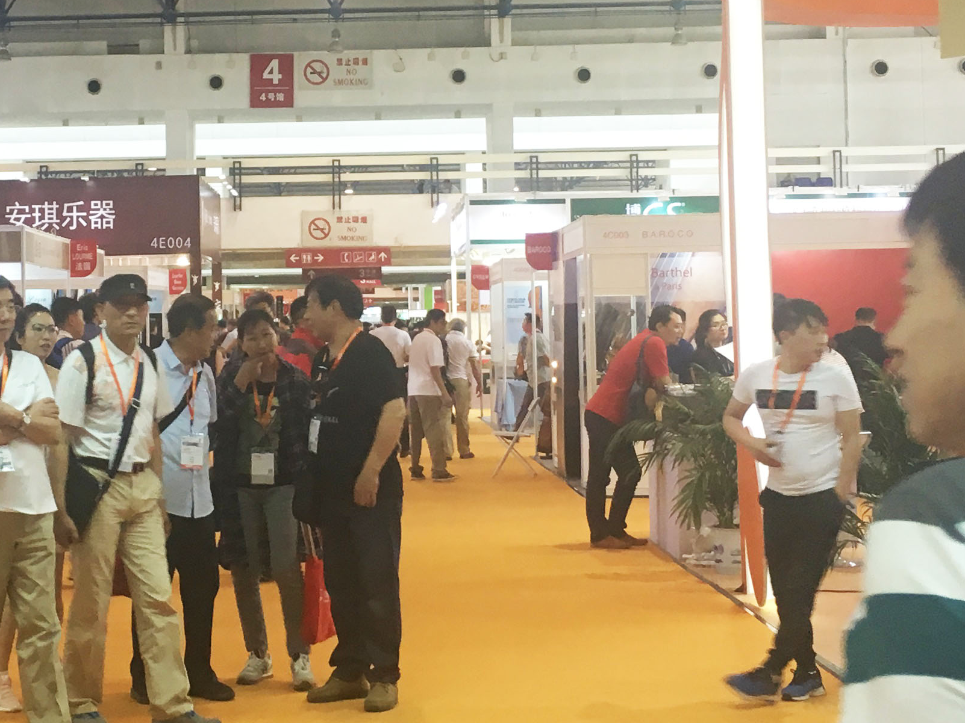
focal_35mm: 73
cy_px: 227
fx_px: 2035
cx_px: 234
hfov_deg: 26.3
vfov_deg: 20.1
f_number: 2.2
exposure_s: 1/33
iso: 80
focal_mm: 4.15
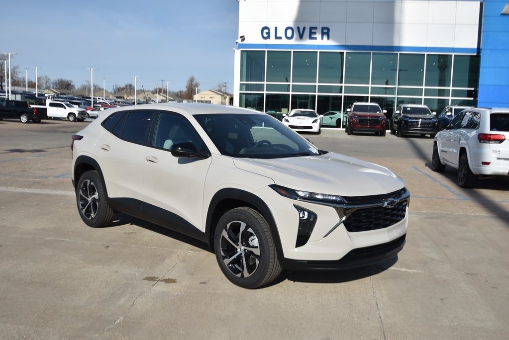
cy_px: 170
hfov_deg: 53.1
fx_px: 509
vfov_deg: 36.9
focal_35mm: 36
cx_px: 254
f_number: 4.5
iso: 100
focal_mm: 24
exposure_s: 1/1250
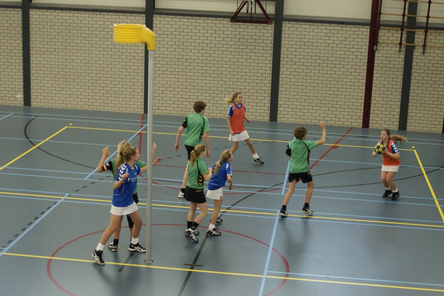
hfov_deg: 46.4
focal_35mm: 42
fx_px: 518
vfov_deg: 31.9
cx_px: 222
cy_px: 148
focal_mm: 28
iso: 400
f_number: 2.8
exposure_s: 1/200
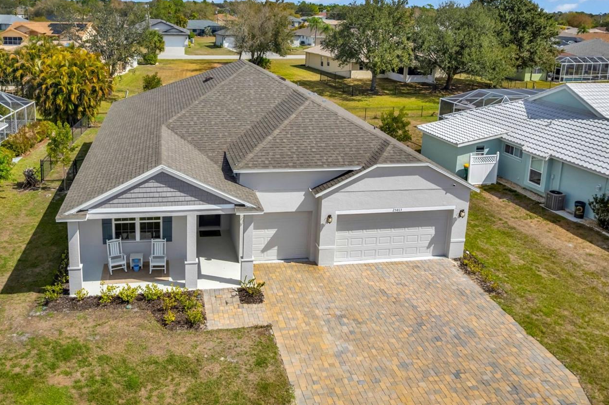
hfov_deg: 65.4
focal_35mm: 28
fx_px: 473
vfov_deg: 46.2
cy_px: 166
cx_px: 276
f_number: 2.8
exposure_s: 1/2500
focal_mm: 8.38
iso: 100
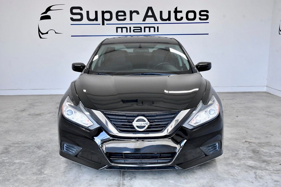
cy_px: 94
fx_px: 304
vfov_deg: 34.2
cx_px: 140
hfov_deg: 49.5
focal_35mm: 39
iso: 2500
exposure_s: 1/400
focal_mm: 26
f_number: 10
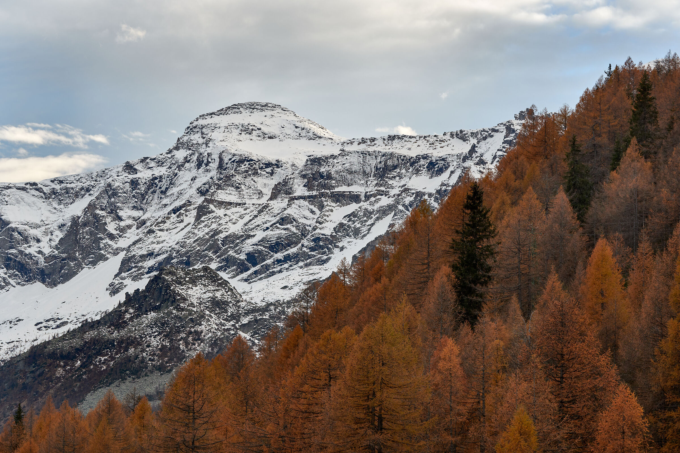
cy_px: 226
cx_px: 340
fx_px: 2323
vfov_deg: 11.1
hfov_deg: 16.7
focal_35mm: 123
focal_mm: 82
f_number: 5.6
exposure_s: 1/200
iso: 200
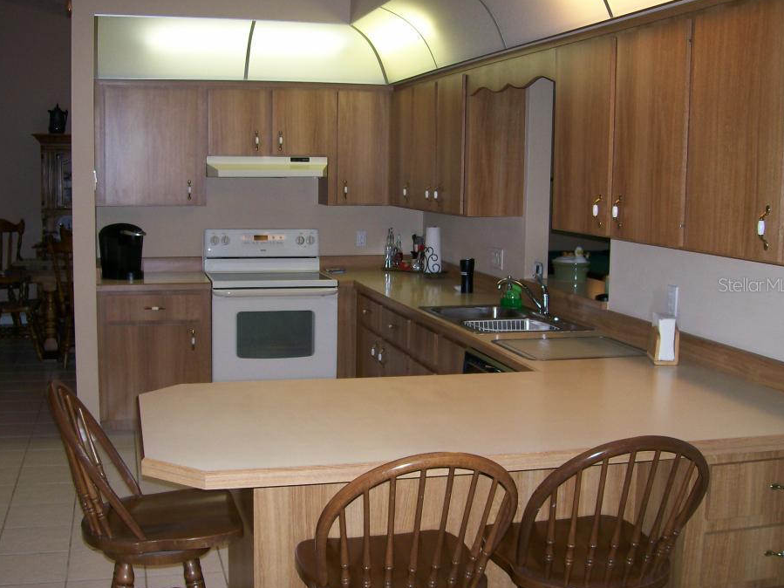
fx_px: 928
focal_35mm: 41
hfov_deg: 45.7
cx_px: 354
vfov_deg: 35.1
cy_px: 284
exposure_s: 1/64
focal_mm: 6
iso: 80
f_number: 2.7
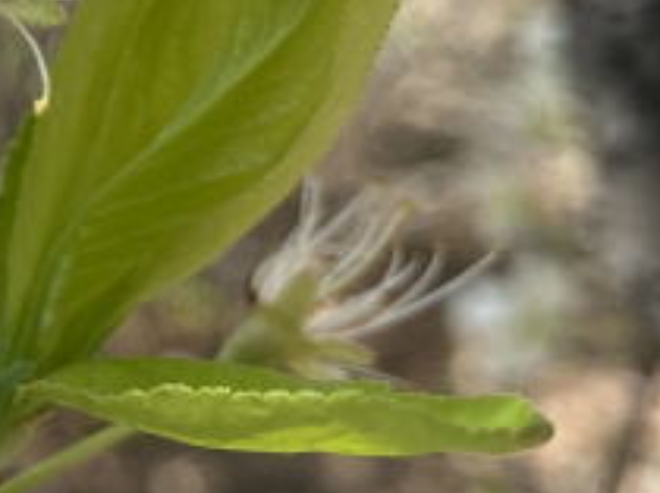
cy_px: 0
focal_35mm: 127
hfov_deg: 14.1
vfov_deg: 11.5
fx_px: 2419
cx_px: -465
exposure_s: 1/878
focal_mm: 4.25
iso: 32
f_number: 1.8
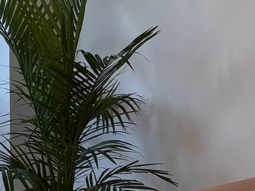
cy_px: -102
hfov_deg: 11.4
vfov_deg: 9.3
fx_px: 1142
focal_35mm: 155
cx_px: -268
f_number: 1.6
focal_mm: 5.96
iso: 64
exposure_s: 1/259
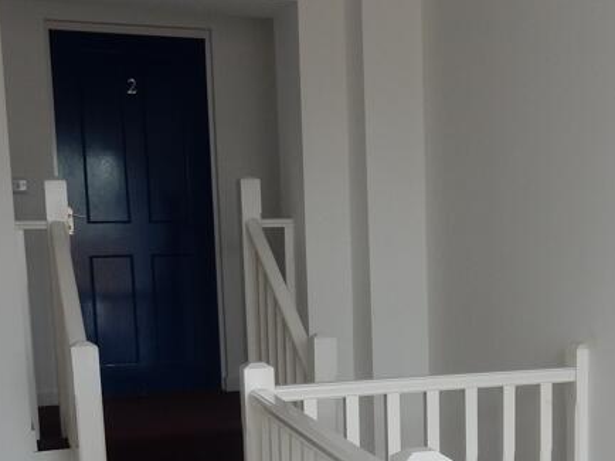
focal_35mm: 59
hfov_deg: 32.1
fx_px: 1048
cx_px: 466
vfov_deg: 24.2
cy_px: 406
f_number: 3.7
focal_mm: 4.5
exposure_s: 1/50
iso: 125
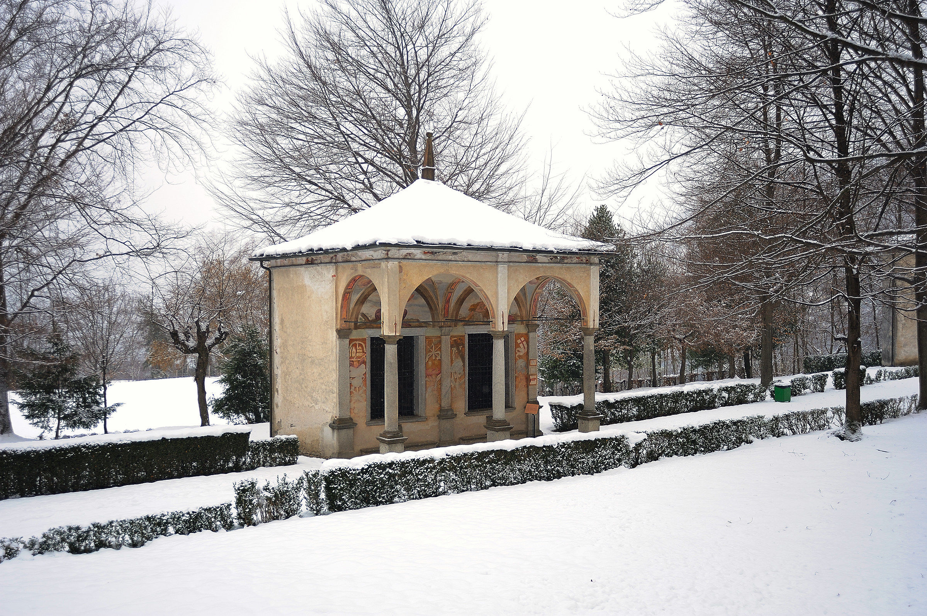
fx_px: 900
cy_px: 308
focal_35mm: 35
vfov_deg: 37.8
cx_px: 464
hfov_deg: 54.5
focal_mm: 35
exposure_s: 1/400
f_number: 11
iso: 320
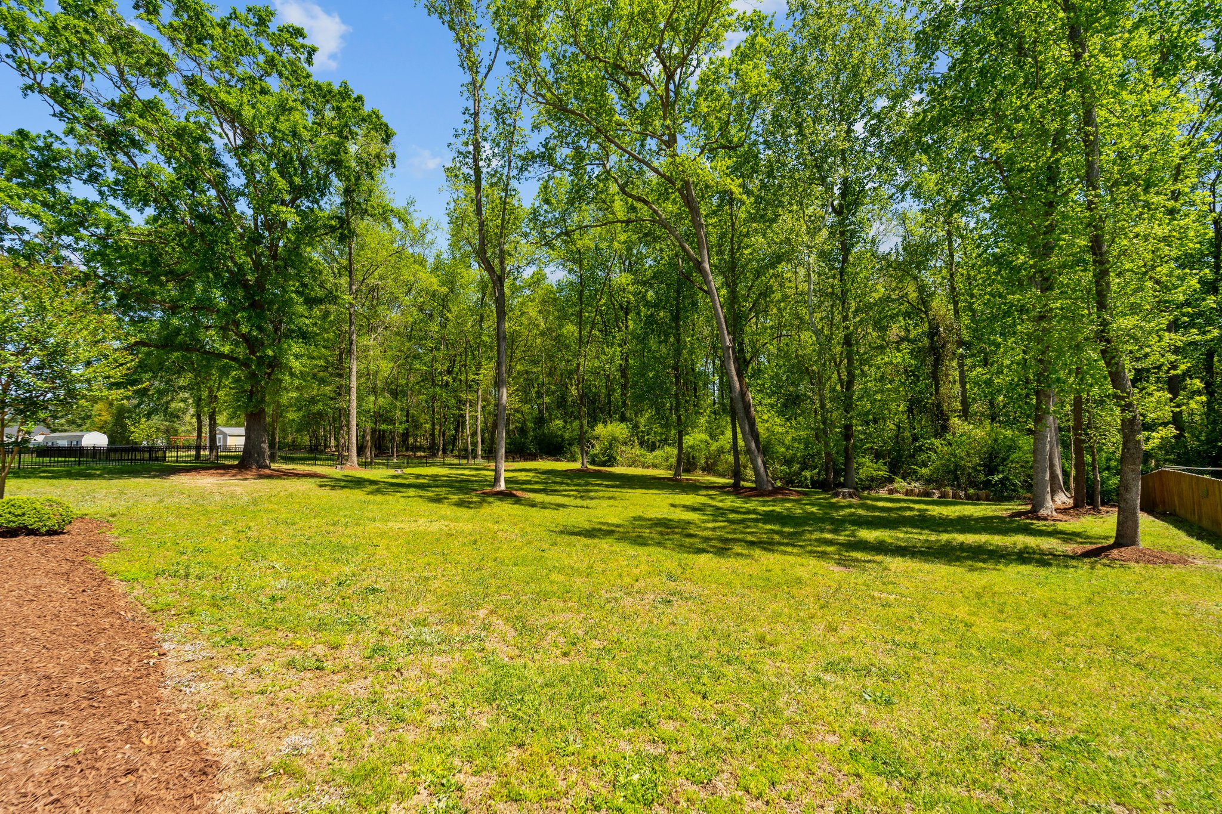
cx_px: 611
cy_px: 407
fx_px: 475
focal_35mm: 14
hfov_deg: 104.3
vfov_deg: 81.2
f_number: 8
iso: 100
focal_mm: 14
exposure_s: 1/320
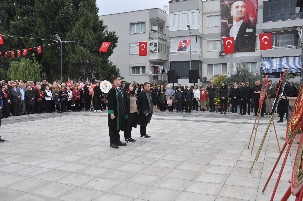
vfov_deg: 39.9
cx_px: 152
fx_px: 277
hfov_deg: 57.3
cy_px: 100
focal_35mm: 33
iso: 200
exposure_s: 1/60
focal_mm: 22
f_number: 8
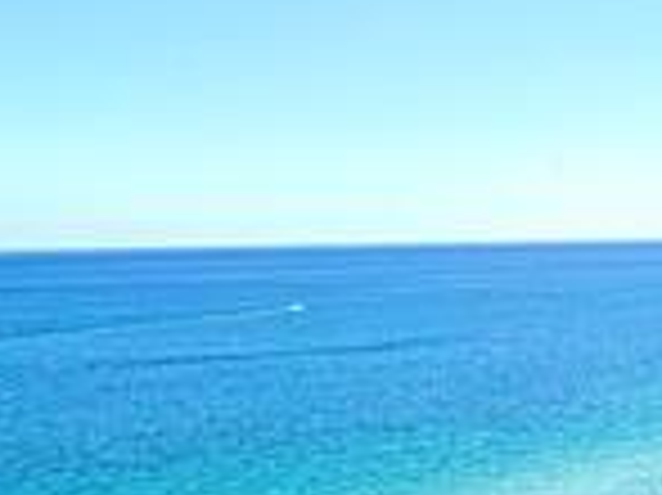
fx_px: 1452
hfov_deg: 24.2
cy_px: 596
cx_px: 707
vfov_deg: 18.3
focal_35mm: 76
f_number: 2.2
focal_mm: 2.22
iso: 25
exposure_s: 1/770
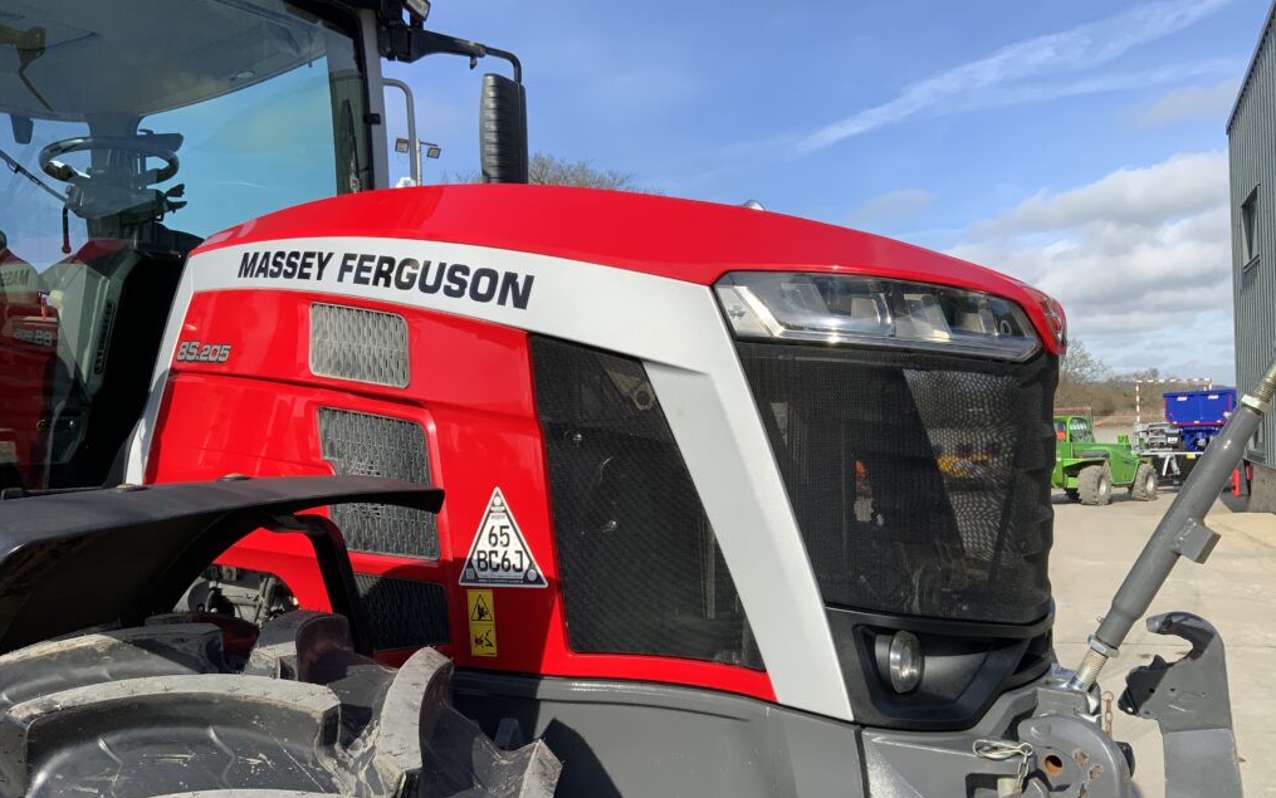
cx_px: 640
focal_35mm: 31
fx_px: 1078
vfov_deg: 40.6
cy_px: 440
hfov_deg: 61.2
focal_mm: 3
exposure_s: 1/1675
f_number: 1.8
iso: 16
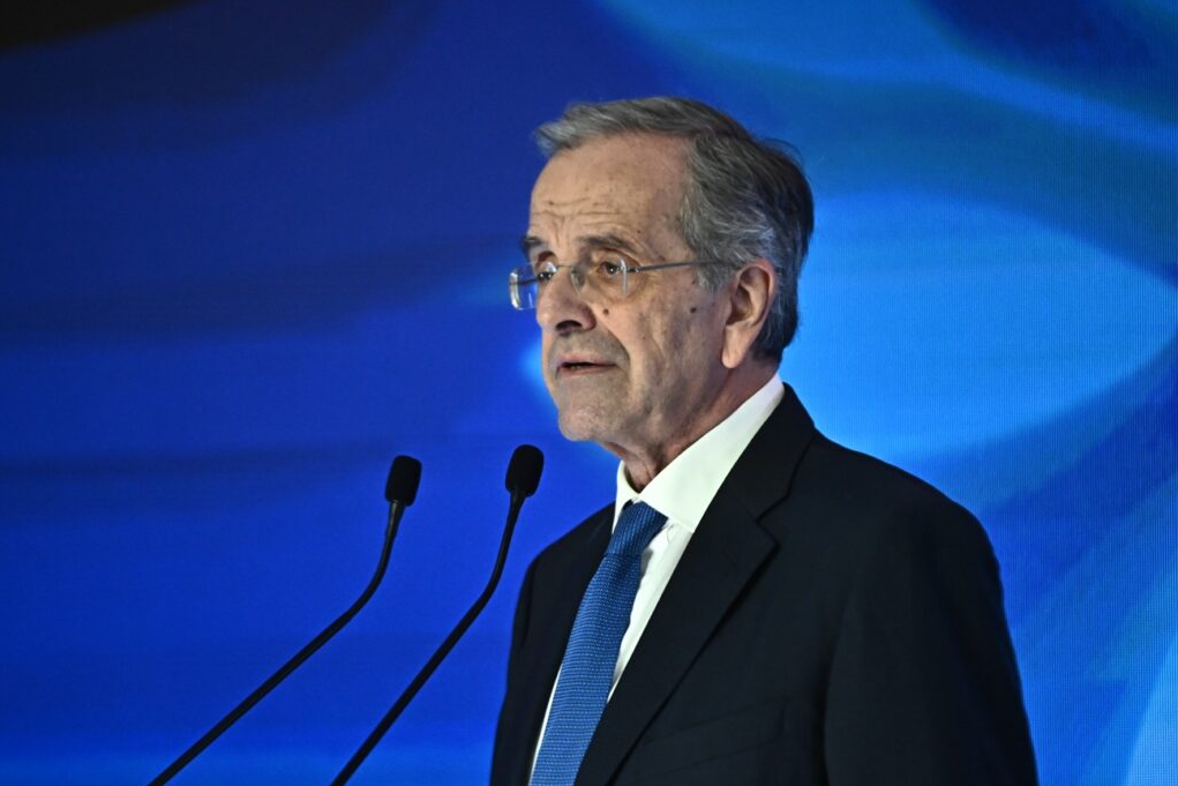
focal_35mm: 301
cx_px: 590
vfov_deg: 4.6
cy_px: 393
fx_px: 9850
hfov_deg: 6.8
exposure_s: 1/400
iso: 3200
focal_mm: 200
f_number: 2.8
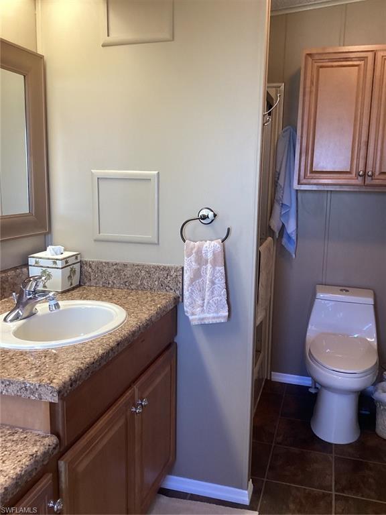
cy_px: 258
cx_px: 193
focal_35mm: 31
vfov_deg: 58.4
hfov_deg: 45.4
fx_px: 461
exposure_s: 1/60
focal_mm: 3.3
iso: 160
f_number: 2.4
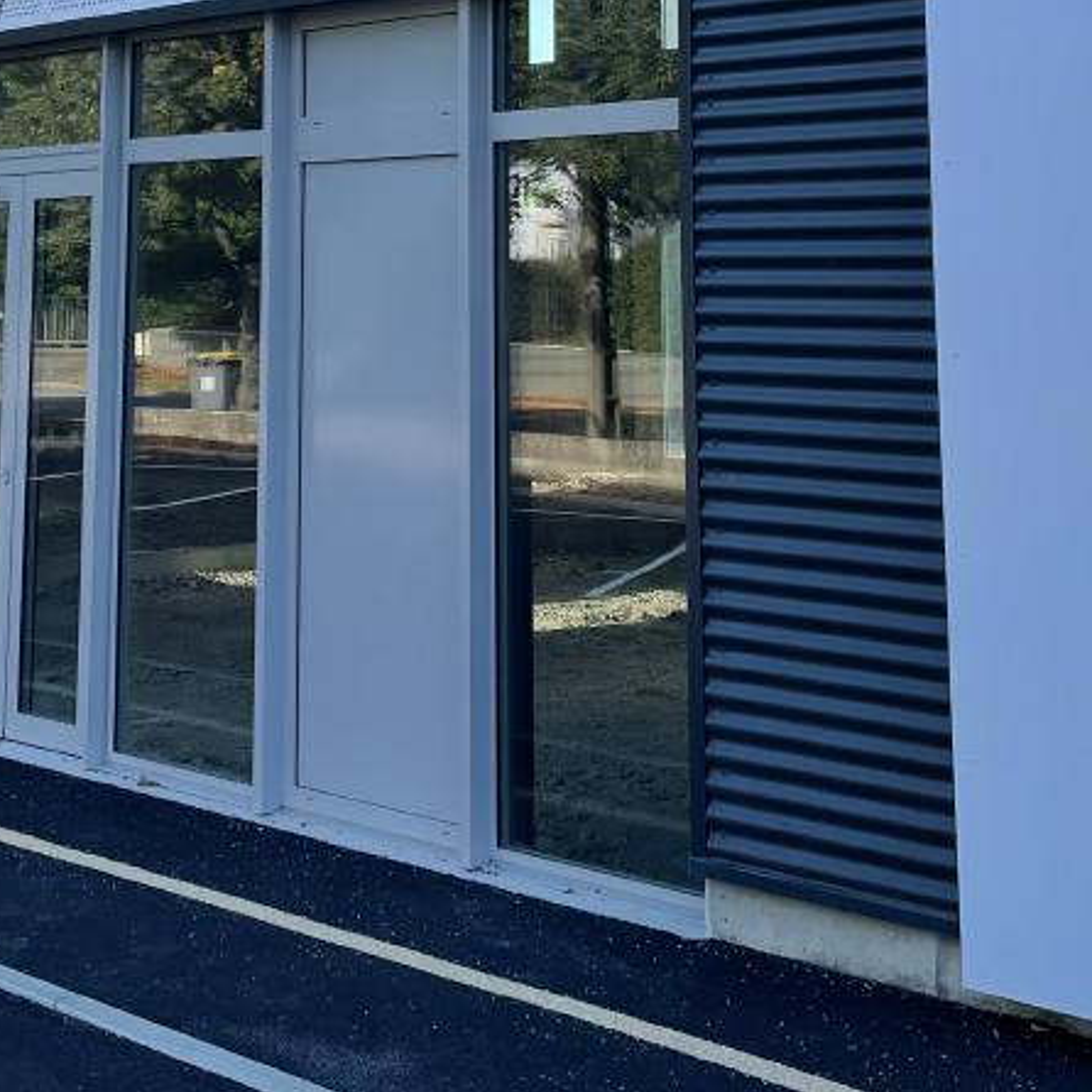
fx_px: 2356
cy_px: -42
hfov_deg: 25.9
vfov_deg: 24.7
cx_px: 353
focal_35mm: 66
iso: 32
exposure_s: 1/1147
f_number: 1.6
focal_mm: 4.2
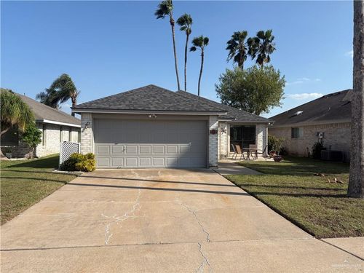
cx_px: 182
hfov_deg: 67.3
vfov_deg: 53.1
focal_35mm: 26
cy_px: 136
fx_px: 273
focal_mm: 5.96
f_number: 1.6
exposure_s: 1/4065
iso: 50
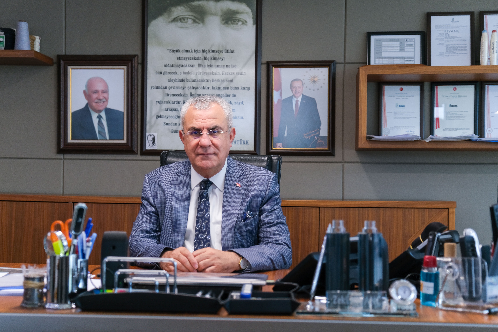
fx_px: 775
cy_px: 166
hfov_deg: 35.6
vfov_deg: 24.2
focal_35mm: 56
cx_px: 249
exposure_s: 1/105
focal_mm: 37.6
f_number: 2.8
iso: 400
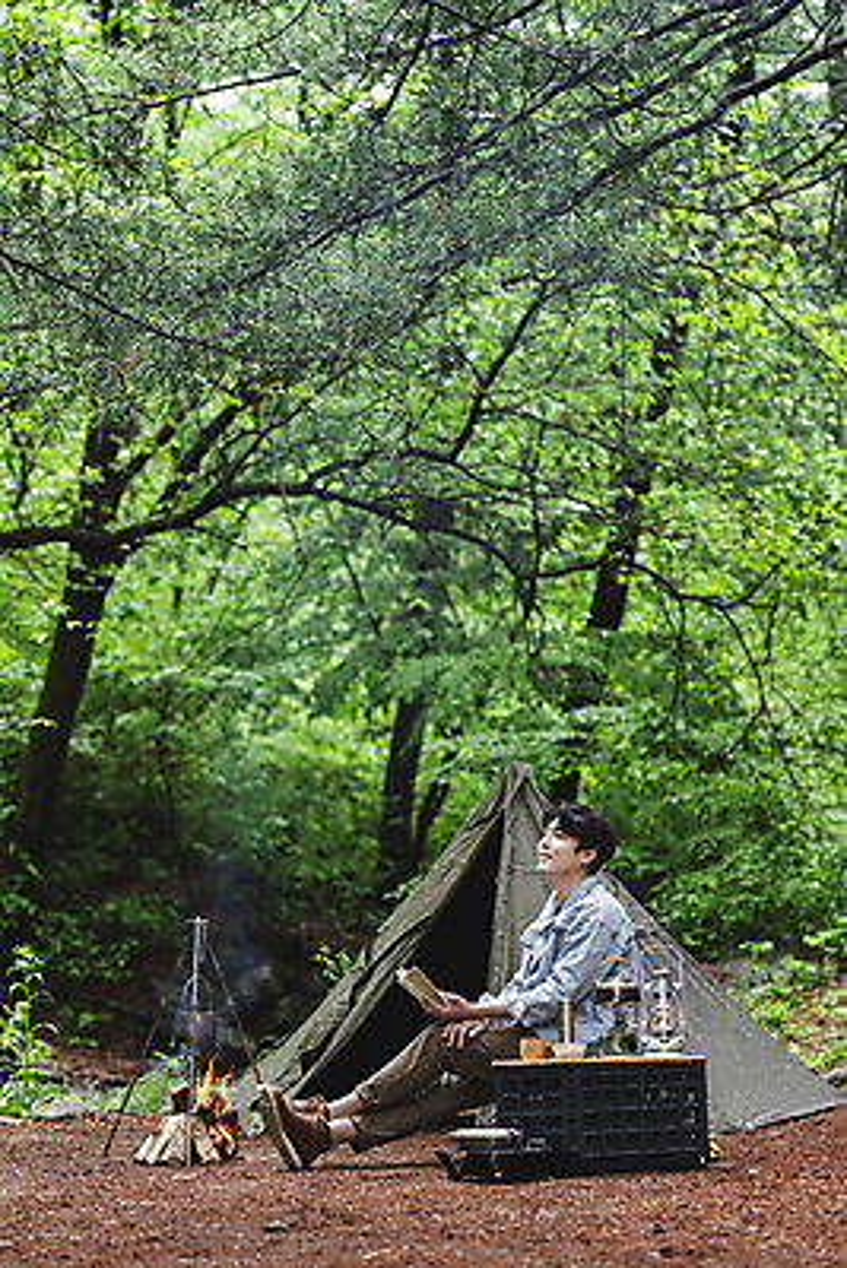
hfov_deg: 16.1
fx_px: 2997
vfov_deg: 23.9
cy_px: 634
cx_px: 424
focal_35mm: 85
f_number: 2.5
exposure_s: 1/250
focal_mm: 85
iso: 800
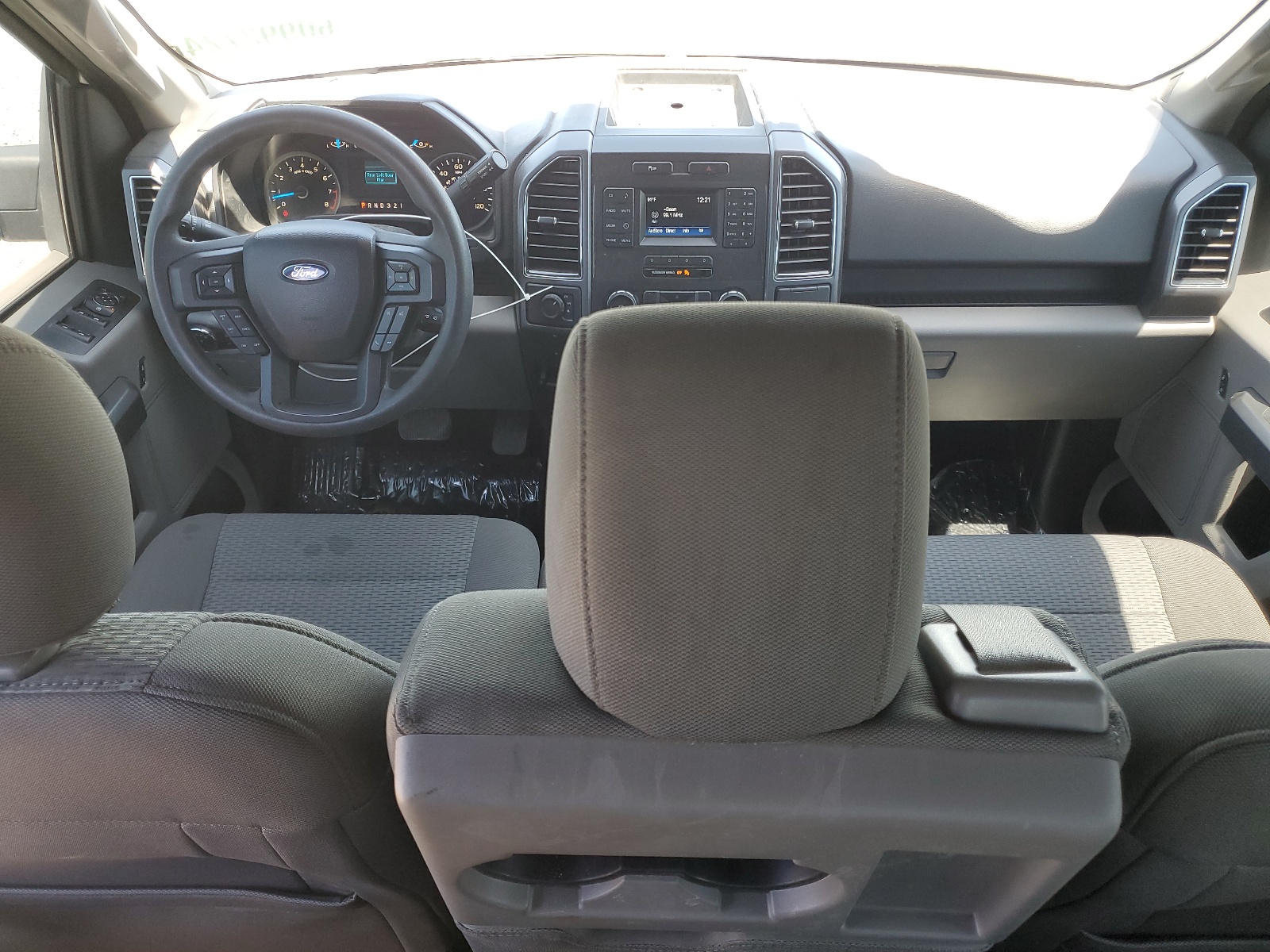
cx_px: 635
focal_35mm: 26
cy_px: 476
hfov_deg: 67.3
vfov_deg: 53.1
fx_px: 954
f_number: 1.5
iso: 62
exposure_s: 1/120
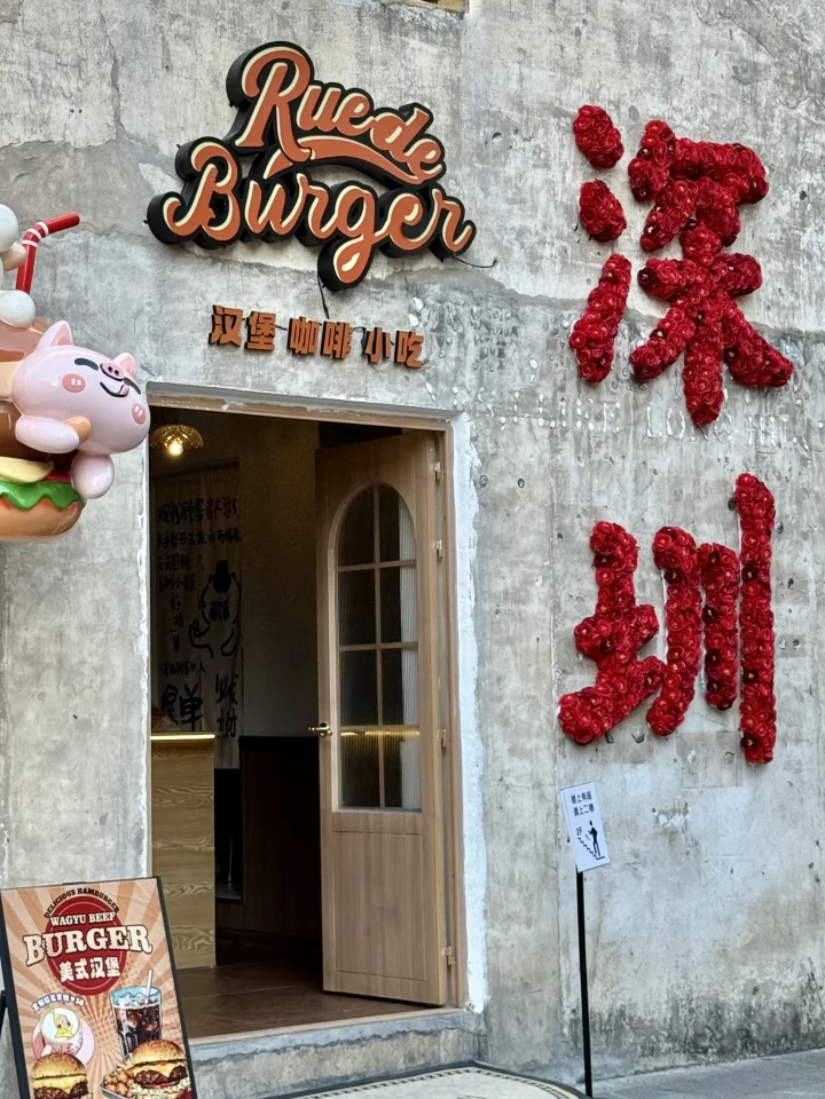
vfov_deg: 27.0
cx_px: 294
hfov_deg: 20.4
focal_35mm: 72
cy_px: 499
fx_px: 2288
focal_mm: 6.76
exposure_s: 1/1795
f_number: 1.78
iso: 80
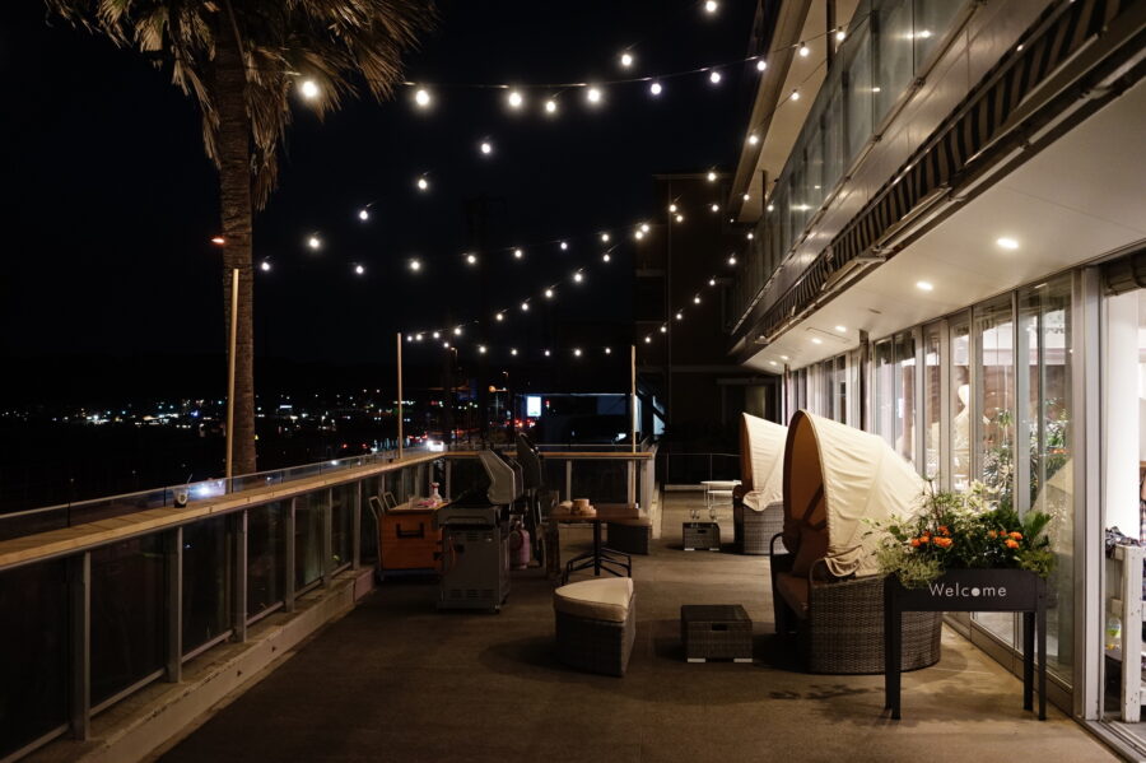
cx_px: 573
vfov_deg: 37.8
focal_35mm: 35
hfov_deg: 54.5
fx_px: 1114
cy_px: 382
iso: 1600
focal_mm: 35
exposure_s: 1/60
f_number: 2.8
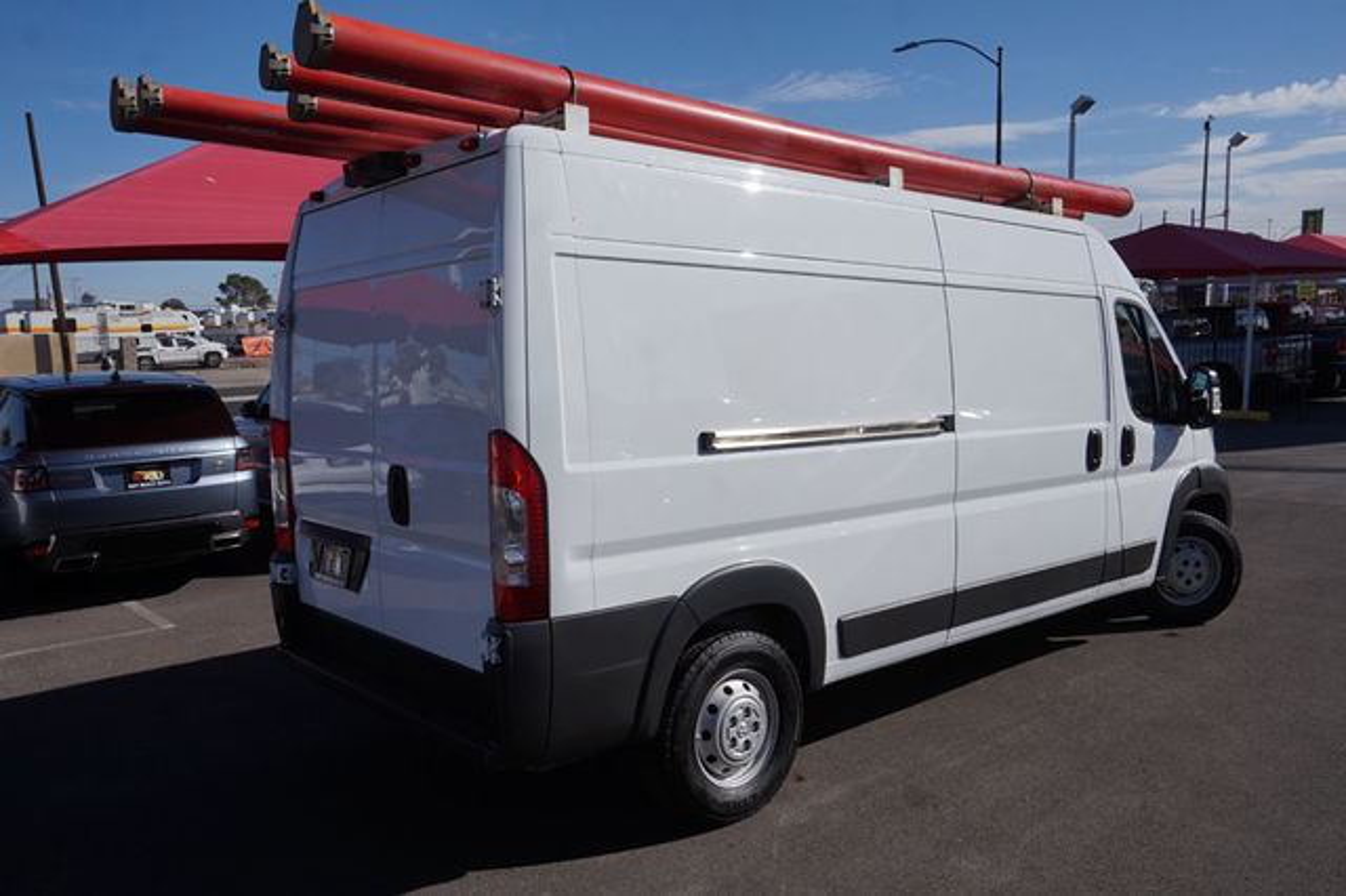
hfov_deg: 64.6
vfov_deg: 45.6
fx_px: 1065
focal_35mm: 28
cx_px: 673
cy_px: 448
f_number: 11
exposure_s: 1/320
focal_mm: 19
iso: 100
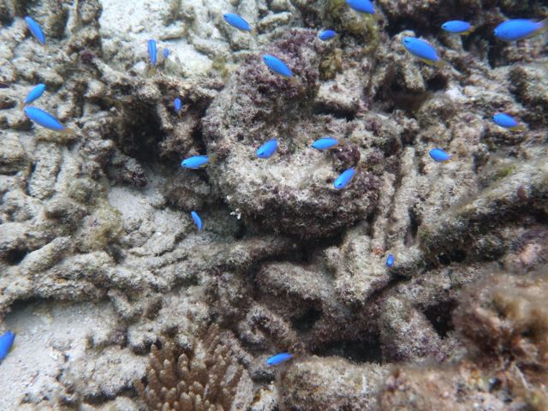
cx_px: 274
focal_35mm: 38
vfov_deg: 37.7
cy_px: 206
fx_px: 602
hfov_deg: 49.0
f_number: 4
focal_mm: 6.8
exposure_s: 1/125
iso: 100
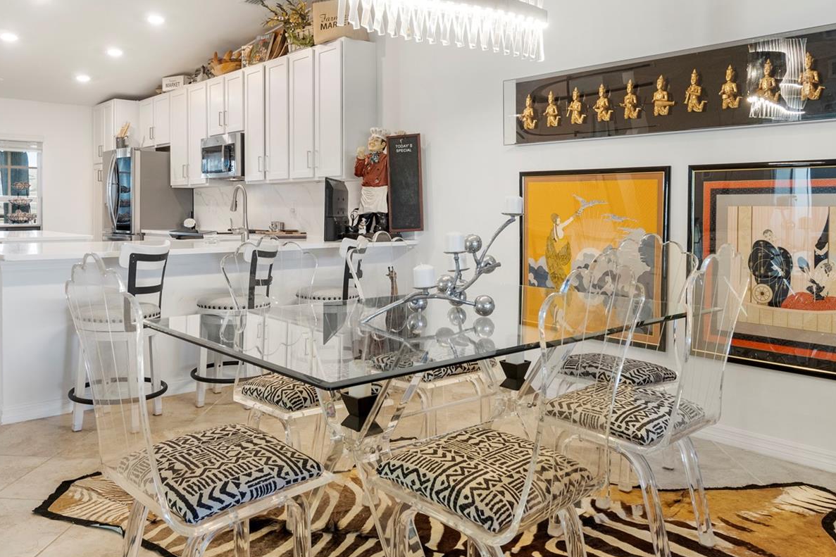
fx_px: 728
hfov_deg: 59.7
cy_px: 228
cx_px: 387
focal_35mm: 31
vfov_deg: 41.7
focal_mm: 15.5
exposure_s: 1/30
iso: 1250
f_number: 4.5
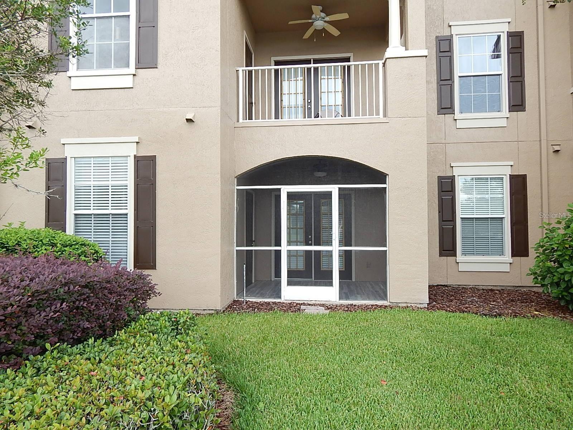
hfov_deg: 73.9
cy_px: 215
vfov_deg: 58.9
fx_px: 381
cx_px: 286
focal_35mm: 23
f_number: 3
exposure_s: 1/200
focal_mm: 4
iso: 125
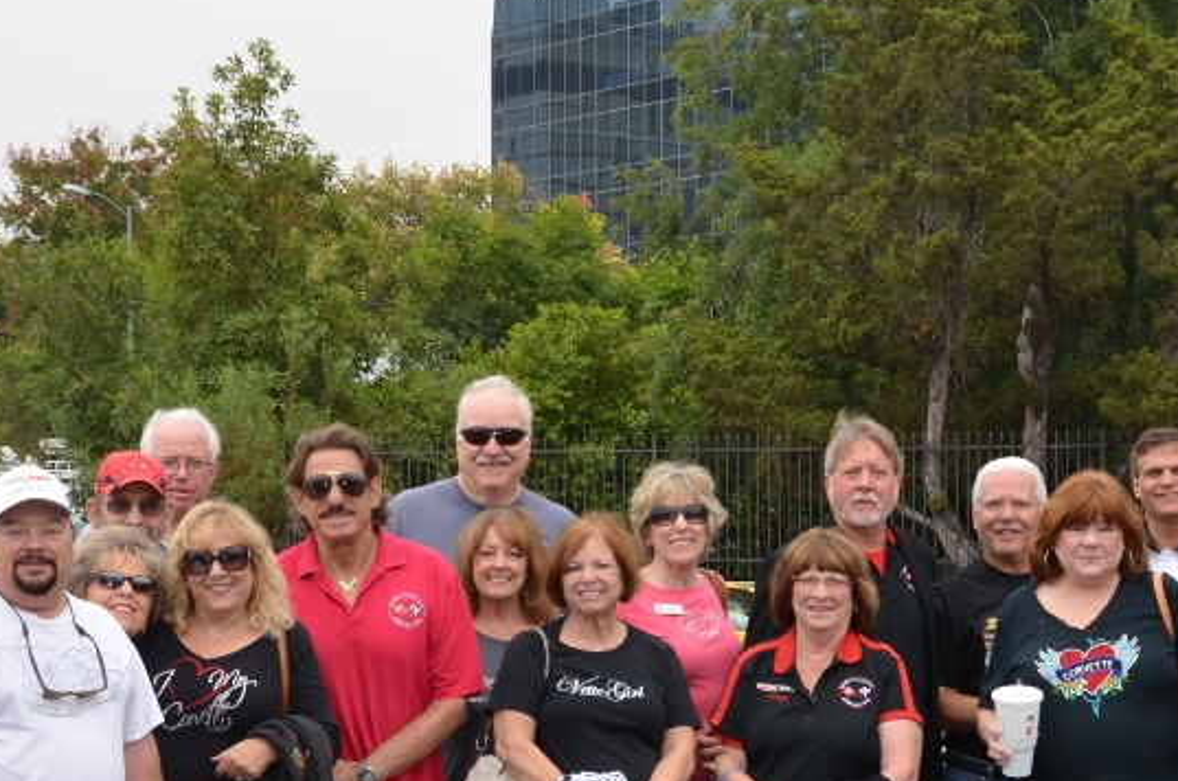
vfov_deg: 14.5
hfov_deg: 21.9
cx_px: 687
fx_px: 3038
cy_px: 652
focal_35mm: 93
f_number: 6.3
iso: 100
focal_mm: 26
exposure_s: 1/200
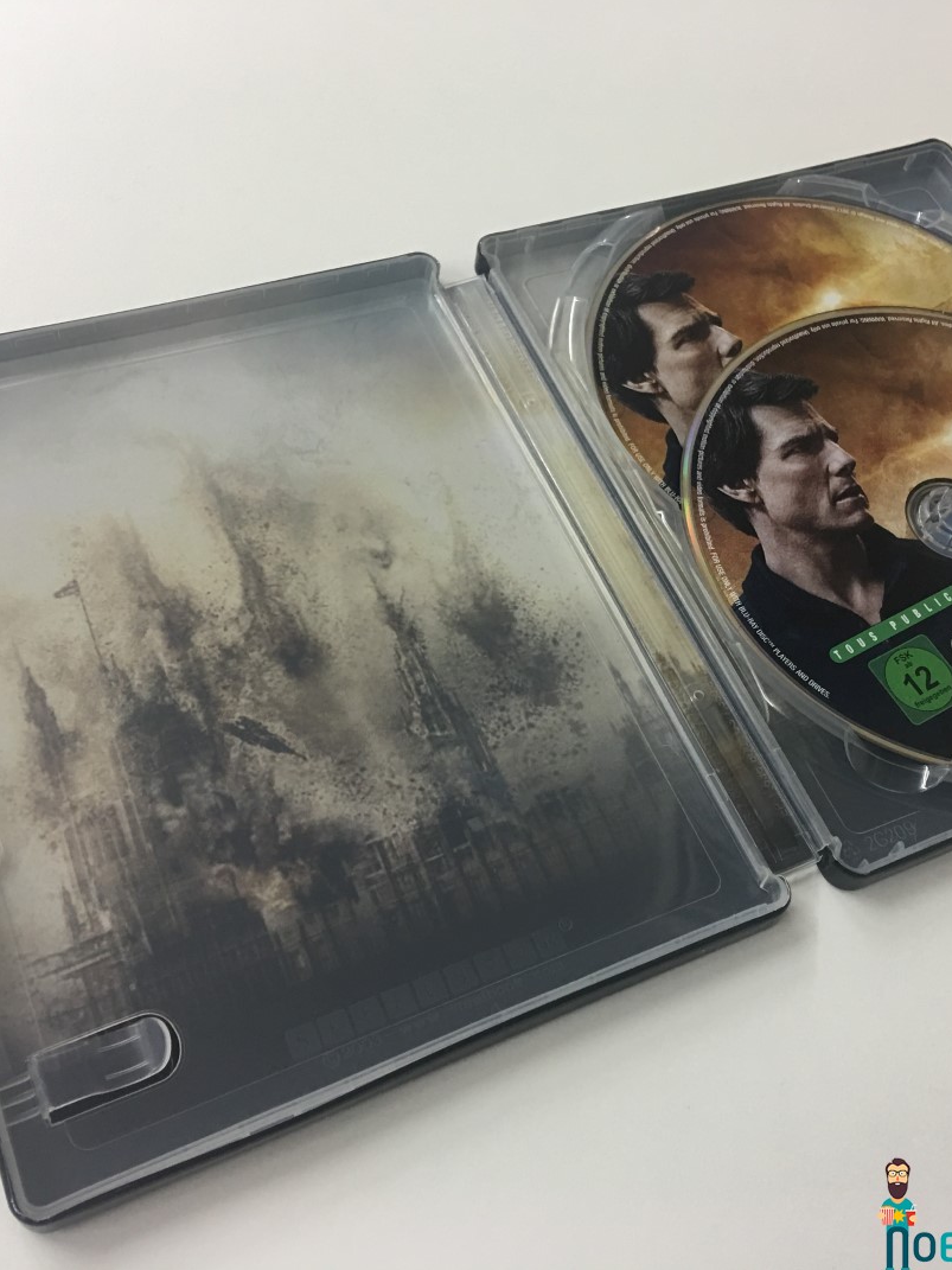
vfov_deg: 47.9
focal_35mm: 39
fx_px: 1430
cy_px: 633
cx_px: 567
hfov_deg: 36.7
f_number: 2.2
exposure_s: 1/17
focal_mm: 4.15
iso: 50
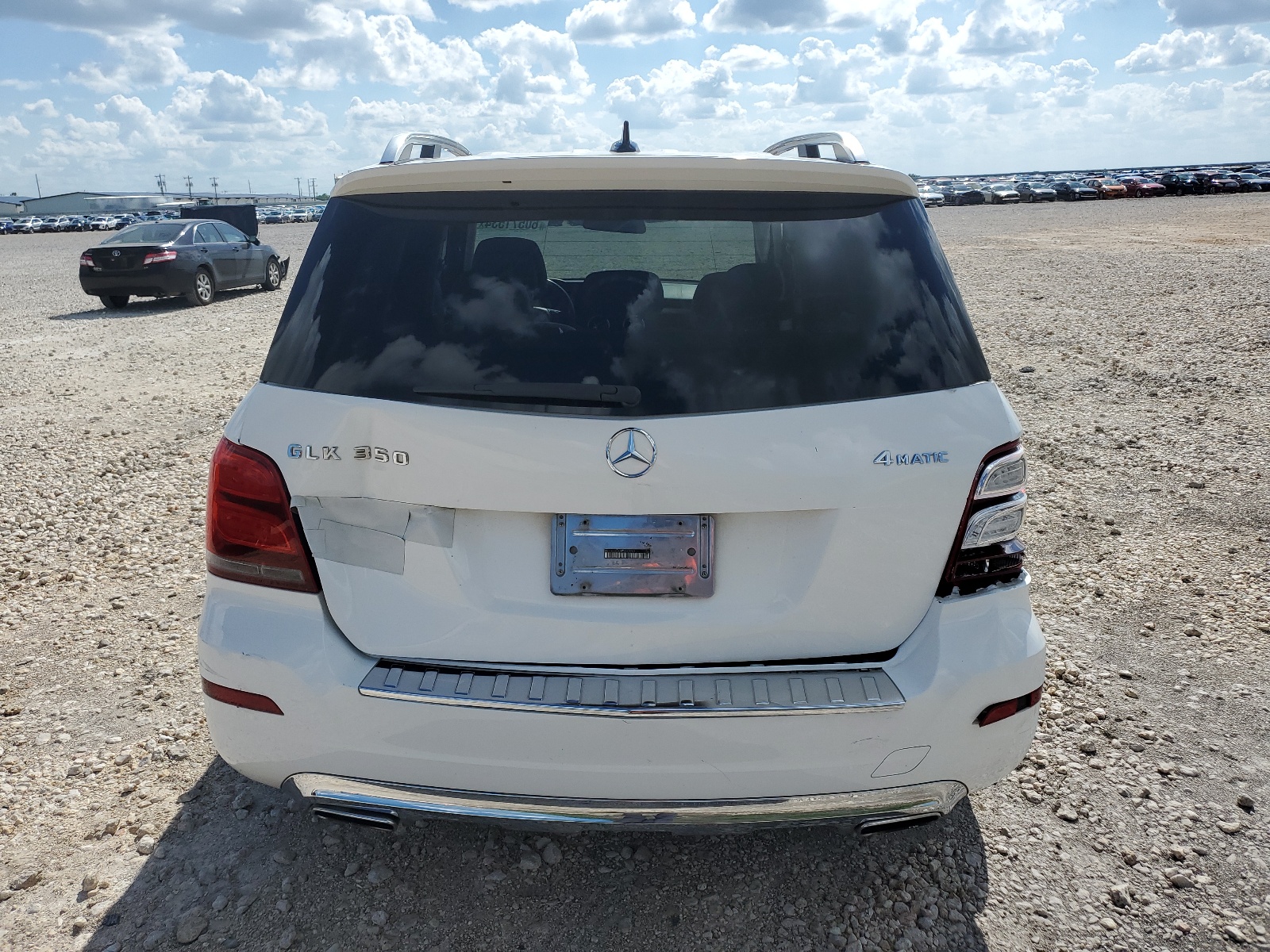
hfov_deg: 67.3
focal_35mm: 26
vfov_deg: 53.1
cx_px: 635
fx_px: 954
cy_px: 476
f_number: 1.5
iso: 50
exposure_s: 1/5000
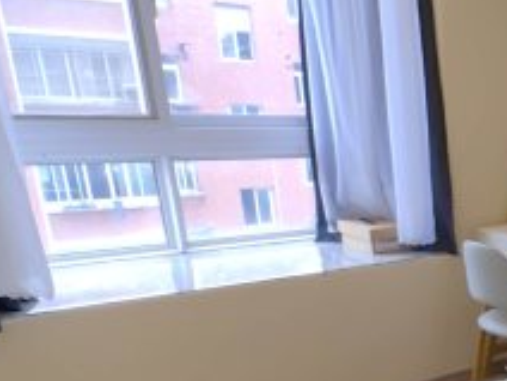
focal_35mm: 49
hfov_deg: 29.4
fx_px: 718
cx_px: 696
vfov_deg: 28.4
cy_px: 355
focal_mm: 1.95
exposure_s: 1/33.3
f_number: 2.2
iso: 64
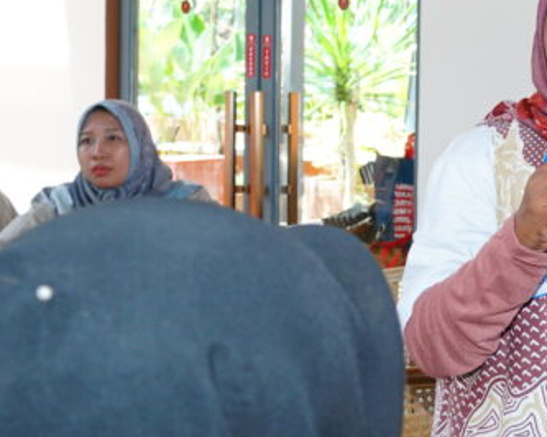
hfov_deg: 22.8
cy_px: 136
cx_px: 627
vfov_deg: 19.6
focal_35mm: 78
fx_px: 1262
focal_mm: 18
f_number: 4
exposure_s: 1/100
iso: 400
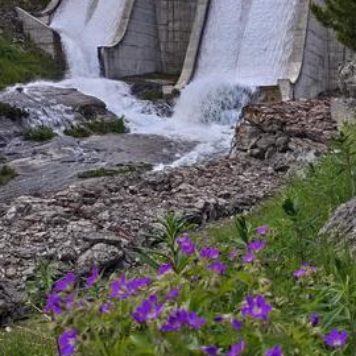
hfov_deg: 33.4
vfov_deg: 33.2
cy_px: 128
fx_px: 593
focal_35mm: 51
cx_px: 190
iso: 112
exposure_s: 1/609
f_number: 1.75
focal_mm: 4.77
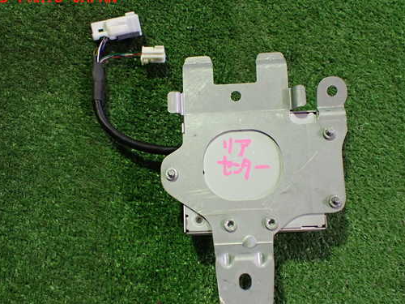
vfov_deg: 39.6
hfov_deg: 51.3
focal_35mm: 36
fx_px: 421
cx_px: 212
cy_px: 169
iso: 800
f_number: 2.3
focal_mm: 5.4
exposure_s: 1/60
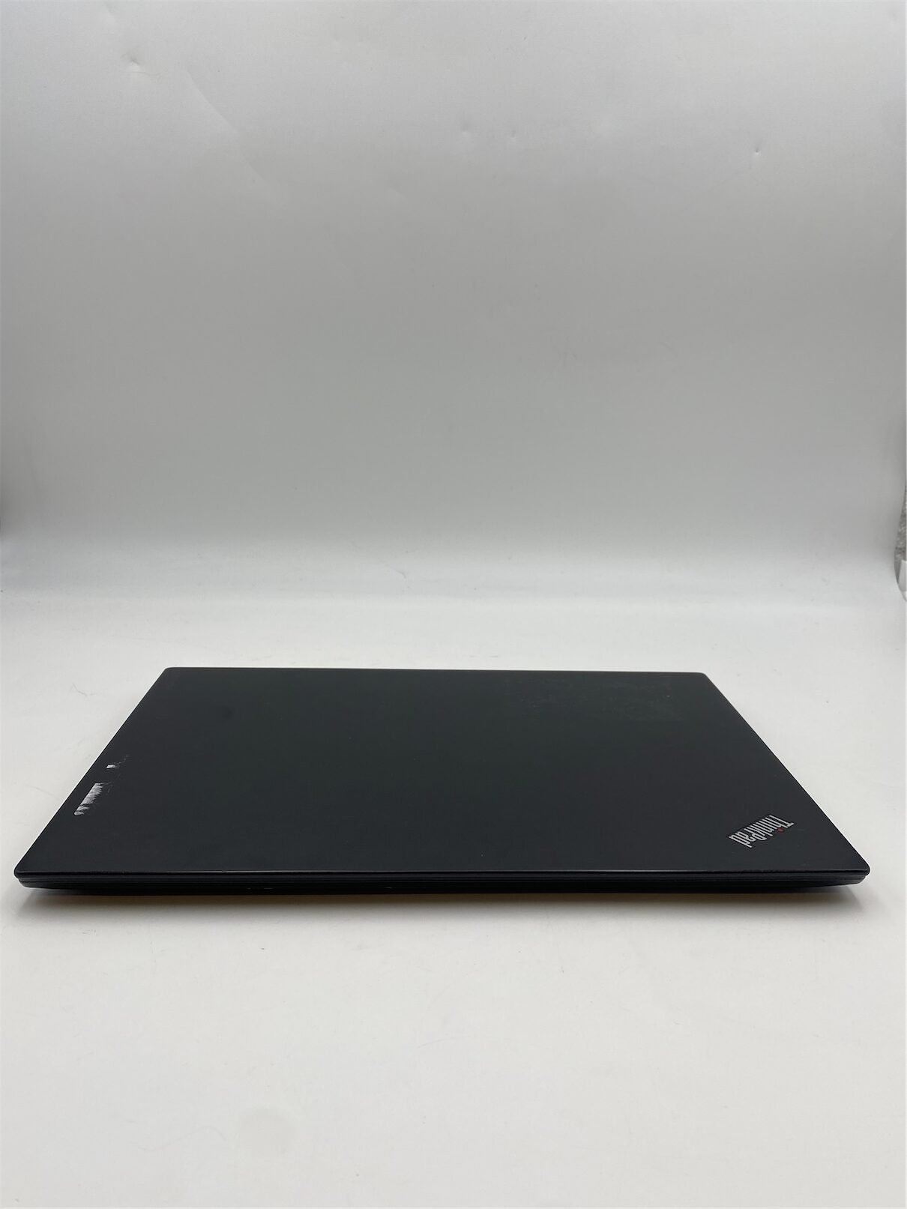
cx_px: 454
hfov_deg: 53.1
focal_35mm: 26
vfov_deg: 67.3
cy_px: 604
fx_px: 908
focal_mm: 4.25
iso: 32
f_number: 1.8
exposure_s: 1/214
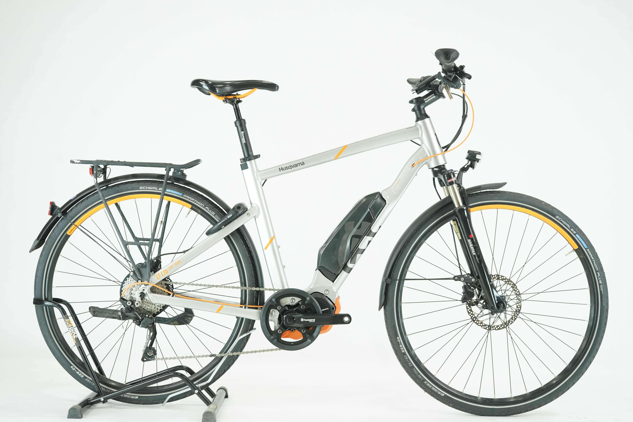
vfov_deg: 24.6
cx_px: 316
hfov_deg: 36.2
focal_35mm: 55
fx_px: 967
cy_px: 211
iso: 2500
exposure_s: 1/200
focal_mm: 55
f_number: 5.6
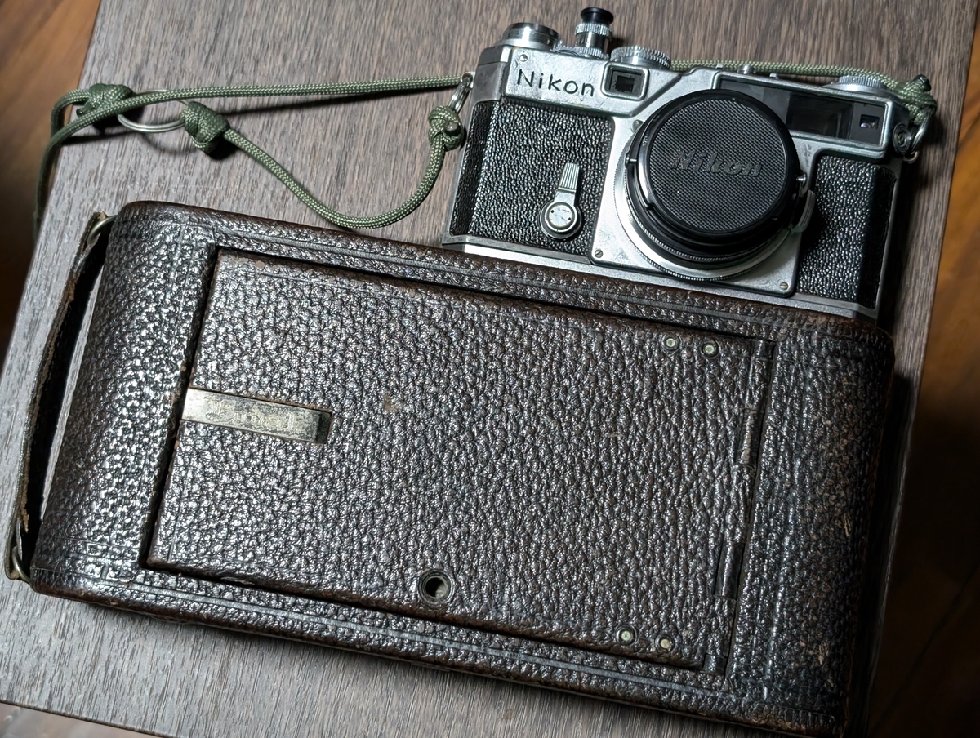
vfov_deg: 29.8
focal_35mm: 49
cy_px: 369
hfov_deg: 38.9
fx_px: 1389
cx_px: 490
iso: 491
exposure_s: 1/65.2
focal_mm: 6.9
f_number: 1.68
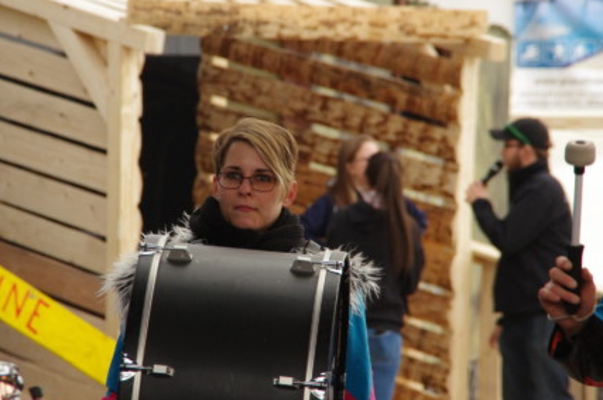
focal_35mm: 351
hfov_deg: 5.9
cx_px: 256
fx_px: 5868
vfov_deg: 3.9
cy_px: 192
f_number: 10
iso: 3200
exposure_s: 1/250
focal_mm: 200
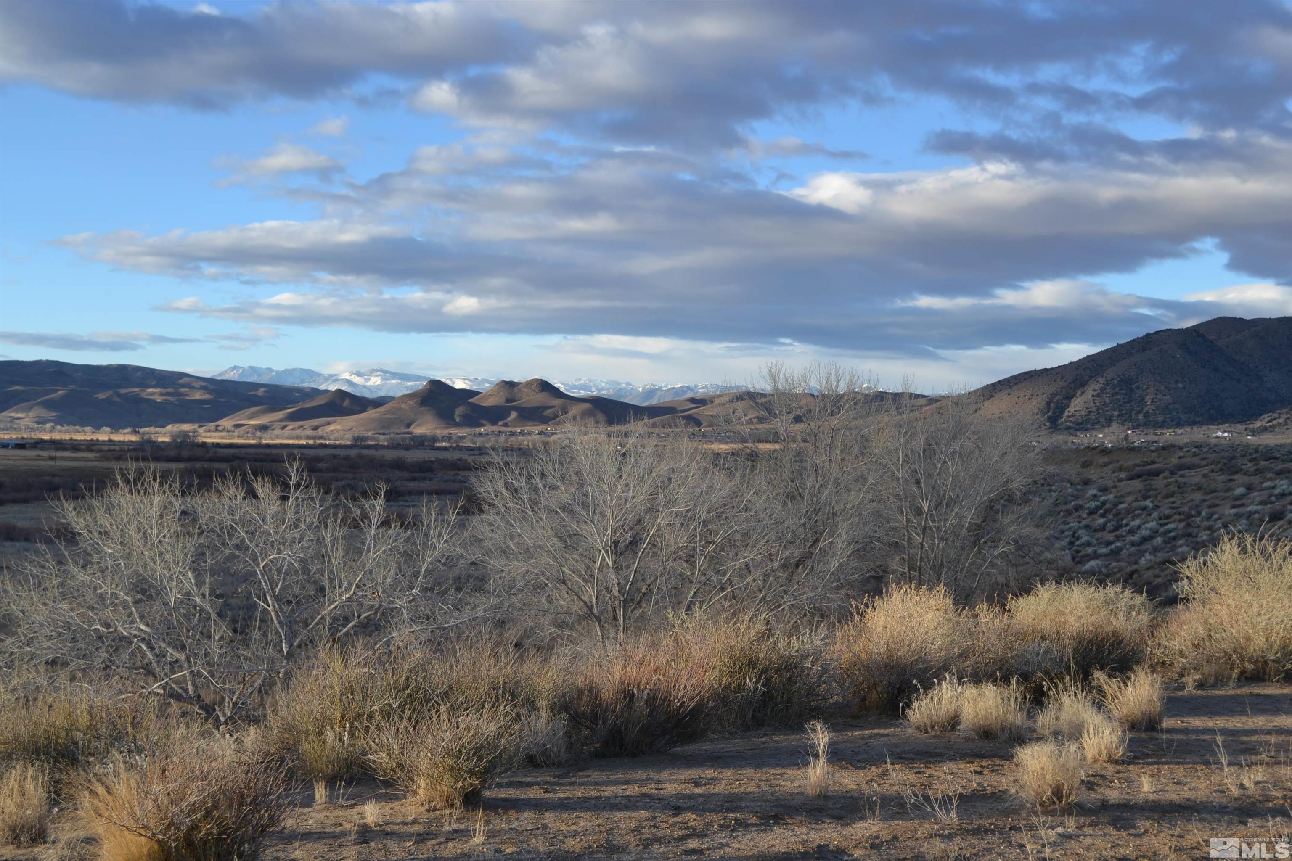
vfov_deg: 26.5
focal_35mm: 51
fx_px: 1830
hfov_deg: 38.9
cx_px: 646
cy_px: 430
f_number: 6.3
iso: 100
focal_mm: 34
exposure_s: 1/160
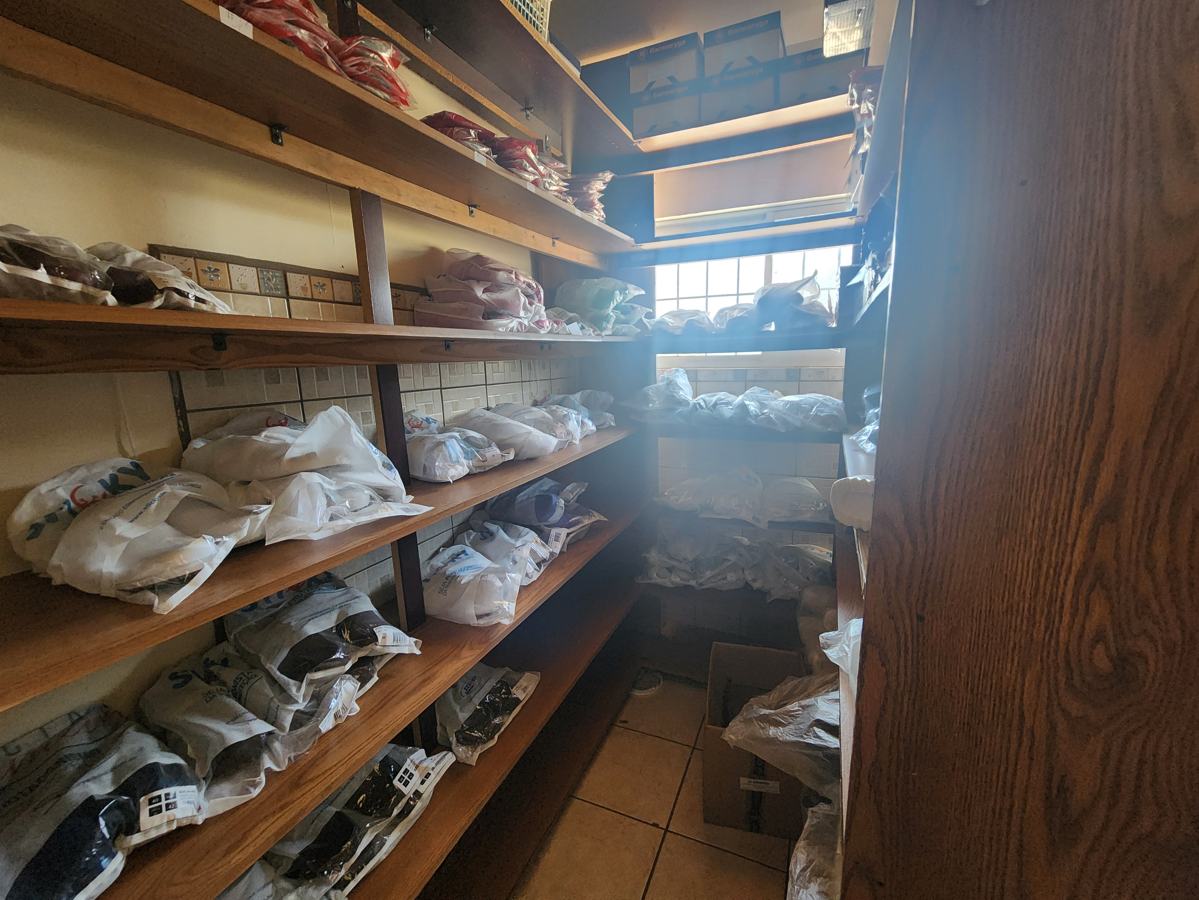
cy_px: 450
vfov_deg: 89.9
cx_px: 600
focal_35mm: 13
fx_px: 450
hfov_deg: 106.2
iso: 400
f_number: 2.2
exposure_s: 1/60
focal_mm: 2.2
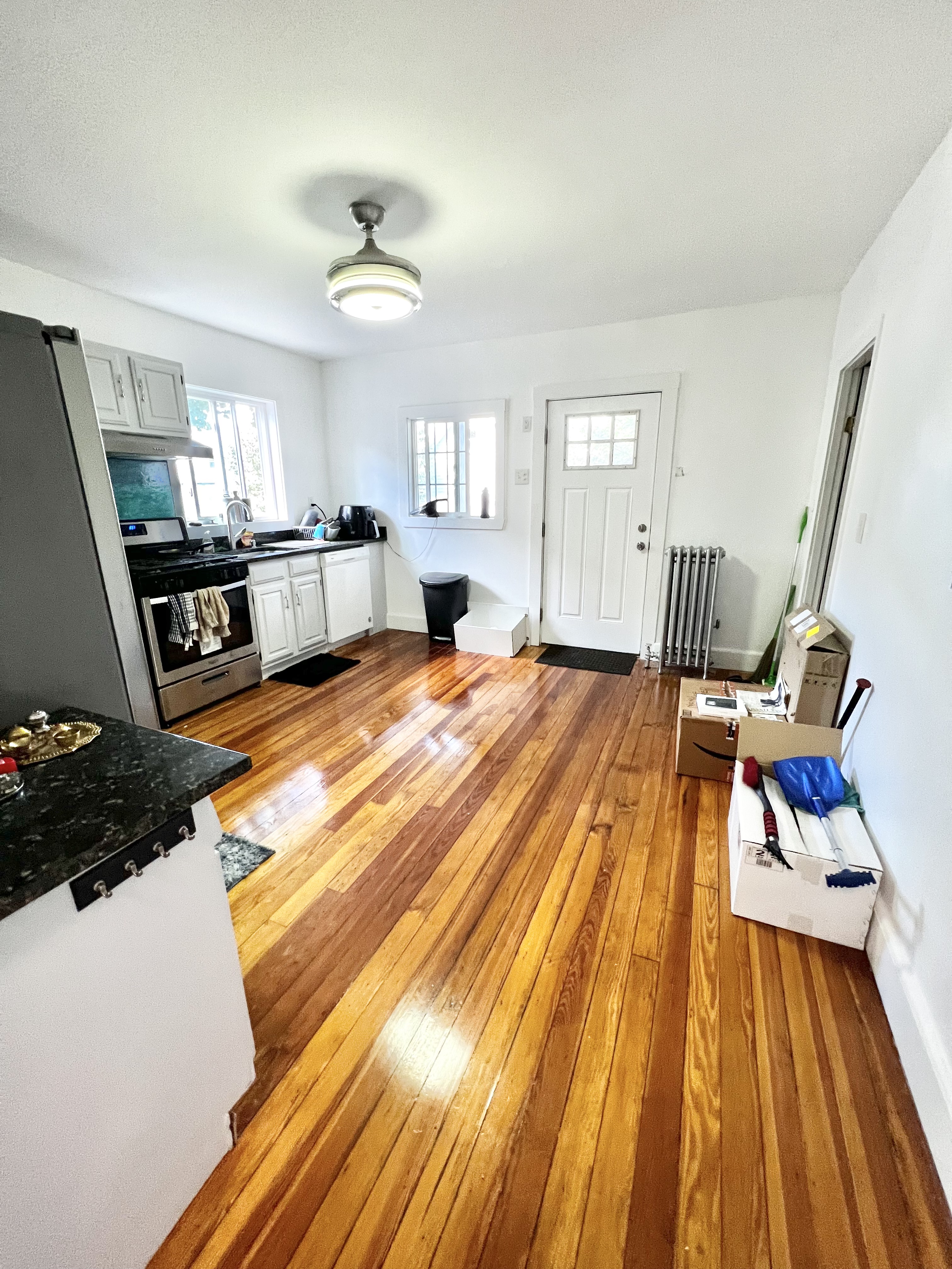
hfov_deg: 89.9
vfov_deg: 106.2
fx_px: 477
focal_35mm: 13
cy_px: 634
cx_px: 476
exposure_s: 1/60
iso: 200
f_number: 1.8
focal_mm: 1.57
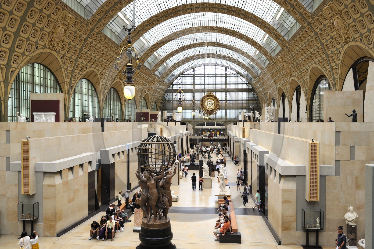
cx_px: 187
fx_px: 322
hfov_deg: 60.3
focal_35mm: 31
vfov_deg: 42.3
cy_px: 124
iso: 200
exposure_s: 1/40
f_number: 4
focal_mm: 31
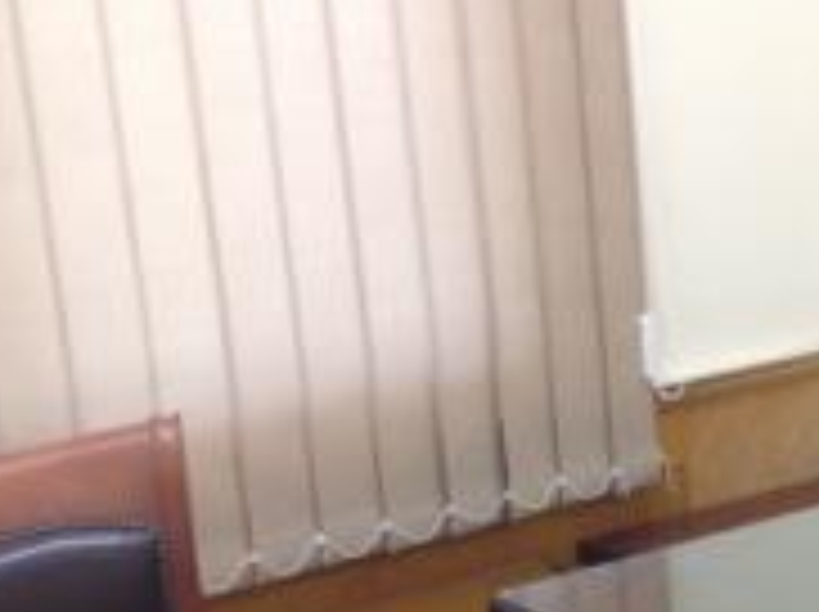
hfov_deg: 19.2
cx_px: 1017
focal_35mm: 96
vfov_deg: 14.9
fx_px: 2268
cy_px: 720
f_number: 2.4
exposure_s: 1/20
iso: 80
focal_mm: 4.28
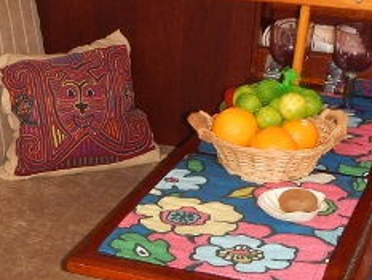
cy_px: 254
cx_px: 51
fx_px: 903
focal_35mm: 84
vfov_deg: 17.3
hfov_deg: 22.8
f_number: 3.9
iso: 220
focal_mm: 5
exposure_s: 1/30
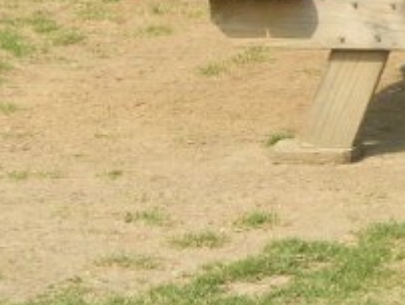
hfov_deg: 6.9
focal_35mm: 285
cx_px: 495
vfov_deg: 5.2
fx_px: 3338
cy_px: 4
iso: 64
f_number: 6.3
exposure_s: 1/208
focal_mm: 14.9
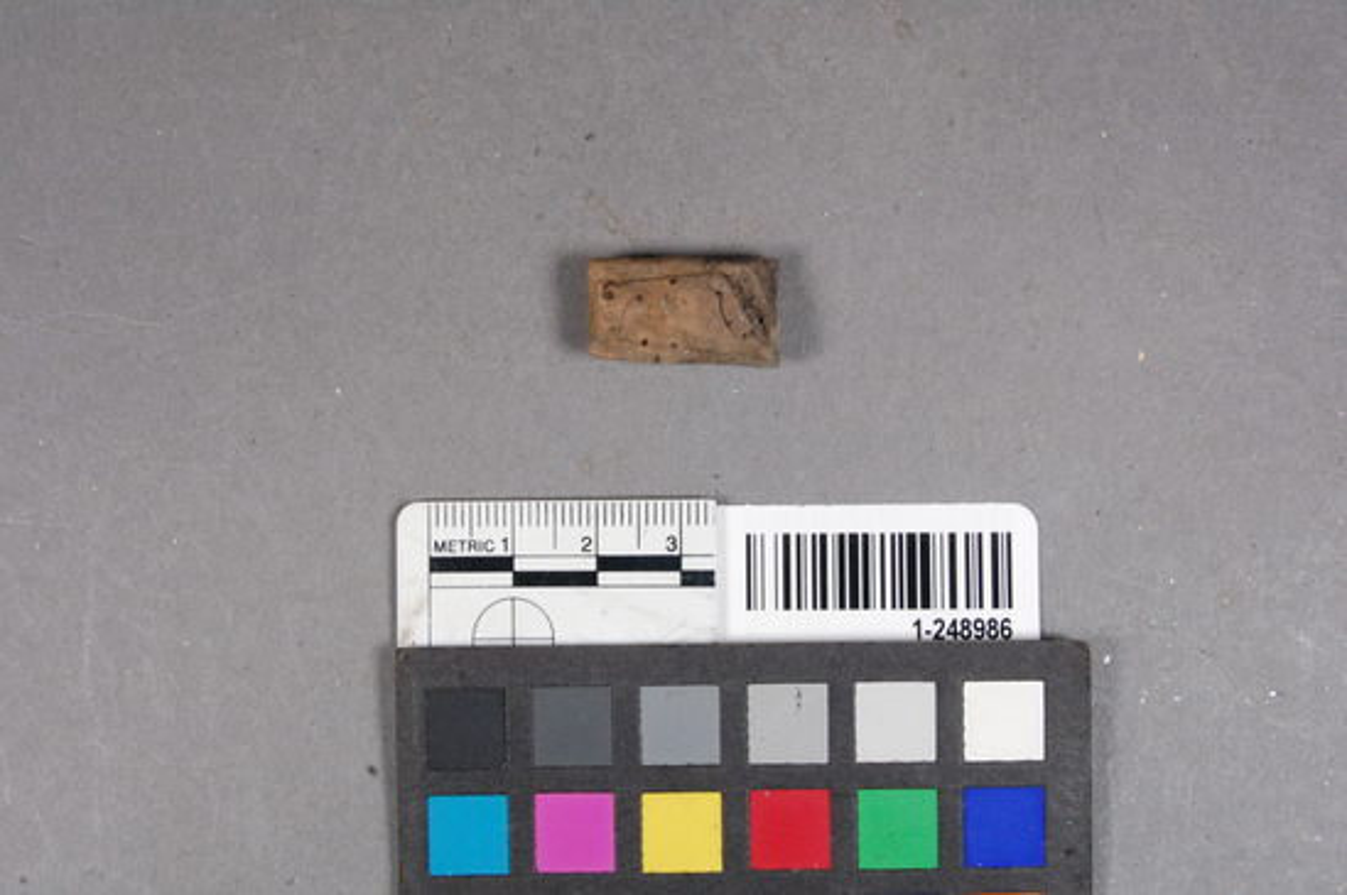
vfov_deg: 18.1
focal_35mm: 75
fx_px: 2804
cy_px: 448
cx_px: 674
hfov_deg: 27.0
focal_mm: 50
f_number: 16
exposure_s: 1/60
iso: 1600
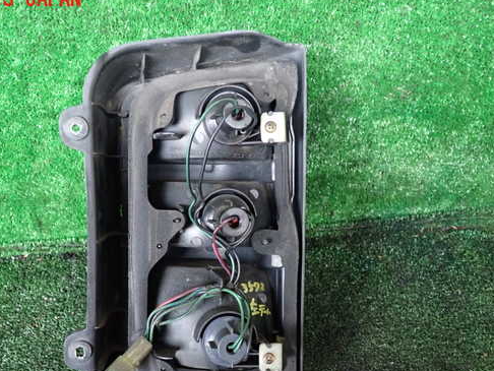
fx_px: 528
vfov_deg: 38.6
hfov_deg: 49.8
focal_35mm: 37
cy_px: 215
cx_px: 201
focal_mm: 5.4
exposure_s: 1/30
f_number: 2.3
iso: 800
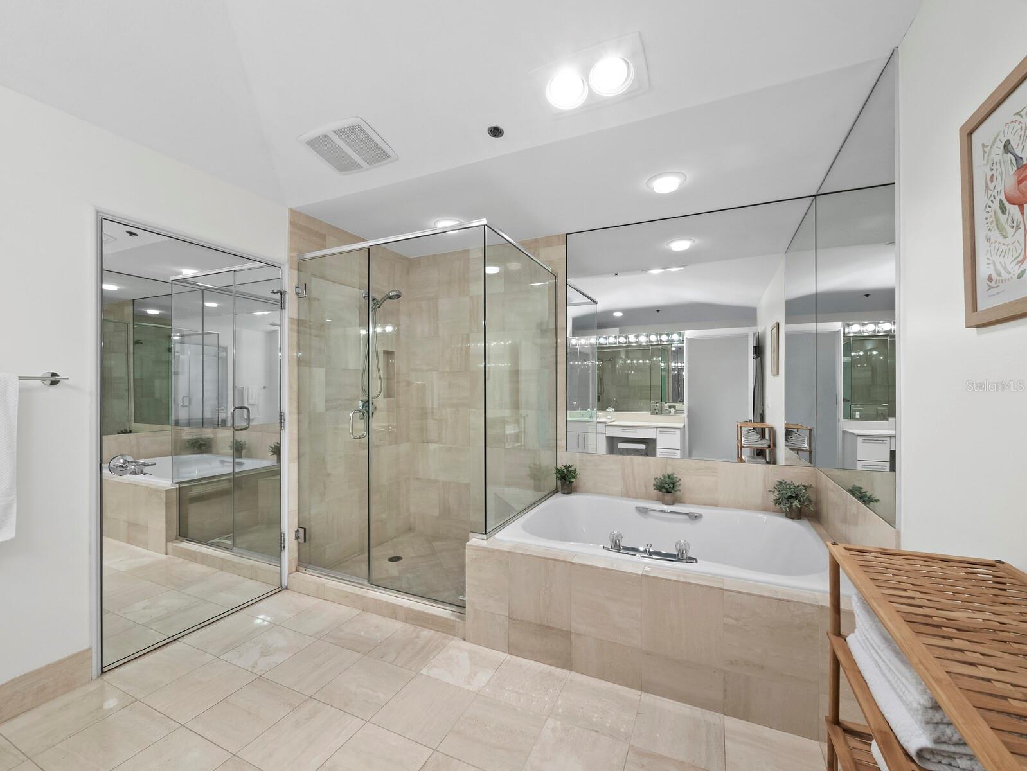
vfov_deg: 85.7
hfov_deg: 102.0
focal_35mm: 14
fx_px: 416
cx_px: 514
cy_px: 386
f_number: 11
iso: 400
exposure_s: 1/6
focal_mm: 7
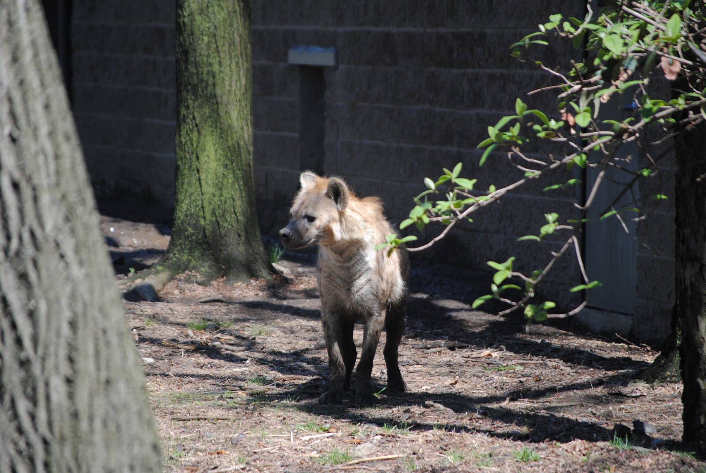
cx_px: 353
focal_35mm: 300
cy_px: 236
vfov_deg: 4.6
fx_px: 5890
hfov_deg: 6.9
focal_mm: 200
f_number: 5.6
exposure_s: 1/500
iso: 320
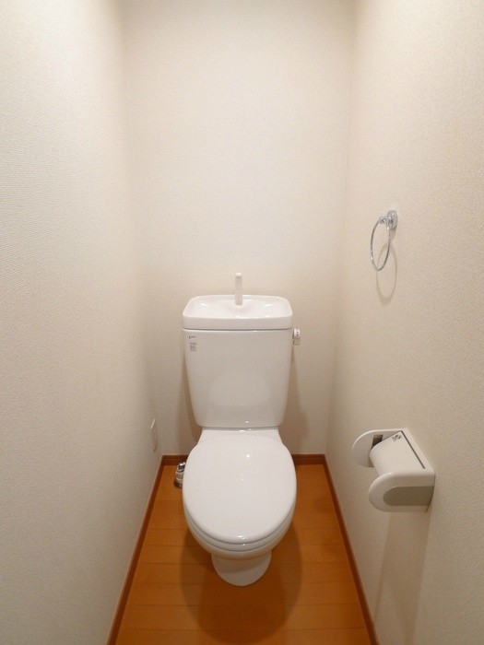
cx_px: 242
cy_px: 322
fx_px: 447
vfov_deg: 71.6
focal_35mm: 24
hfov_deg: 56.8
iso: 80
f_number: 2
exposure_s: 1/13
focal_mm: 5.1
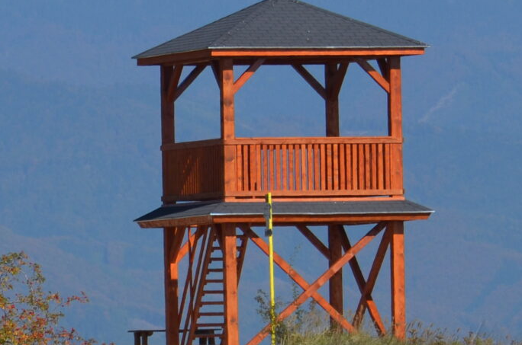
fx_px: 8535
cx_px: 134
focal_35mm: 590
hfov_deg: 3.5
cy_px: 169
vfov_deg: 2.3
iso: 200
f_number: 7.1
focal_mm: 105
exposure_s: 1/800
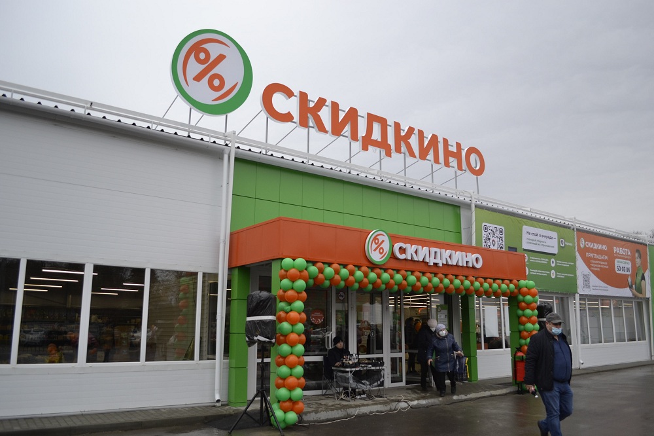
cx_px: 327
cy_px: 218
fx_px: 490
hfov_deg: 67.4
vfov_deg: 47.9
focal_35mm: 27
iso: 400
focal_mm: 18
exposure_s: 1/500
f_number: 3.5
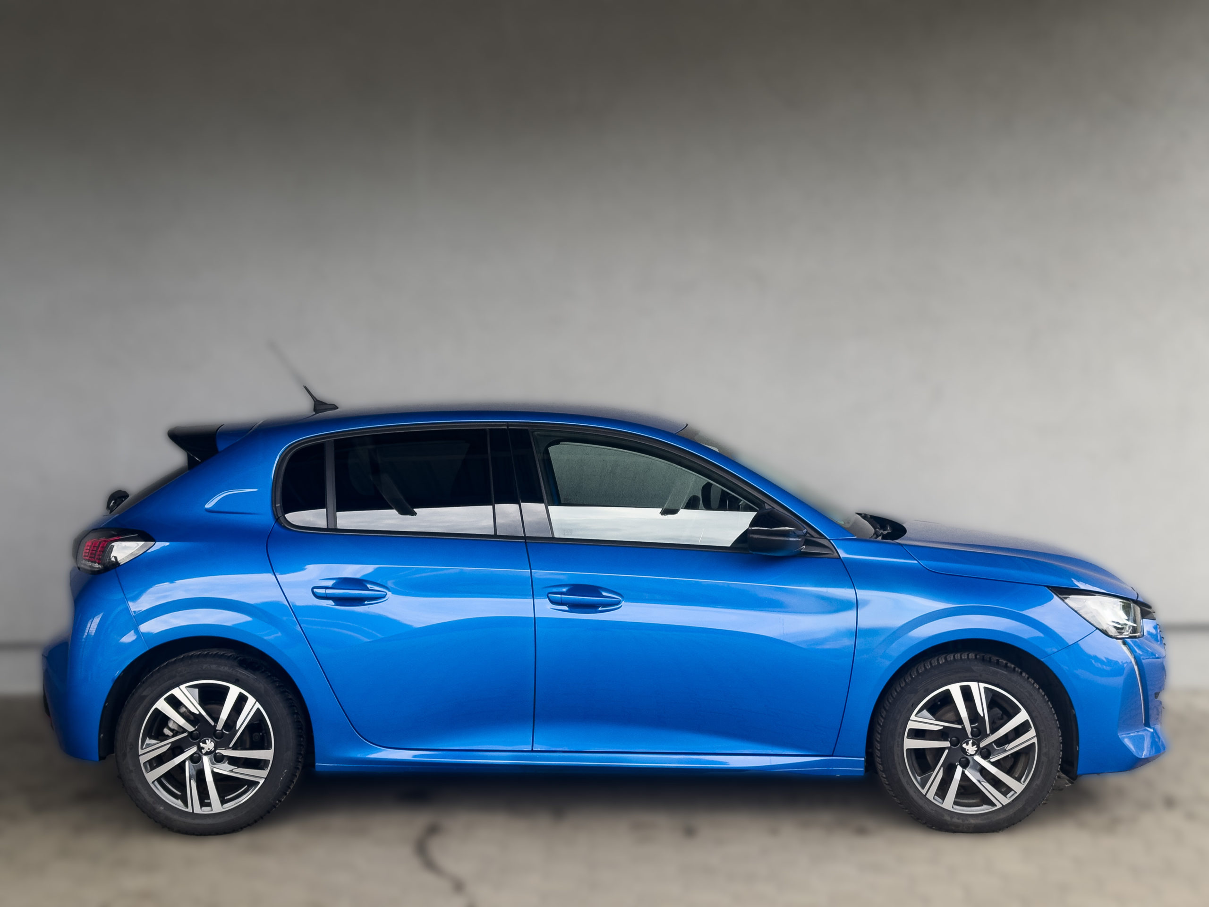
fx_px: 1676
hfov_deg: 39.7
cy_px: 454
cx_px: 604
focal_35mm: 48
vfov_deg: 30.3
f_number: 1.8
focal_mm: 6.86
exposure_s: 1/450
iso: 64
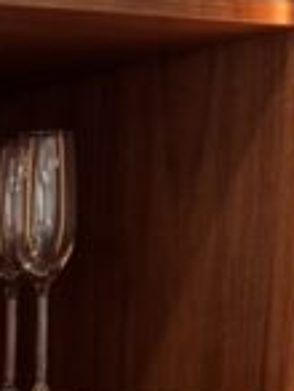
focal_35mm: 168
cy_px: 728
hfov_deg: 8.5
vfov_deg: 10.9
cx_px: -270
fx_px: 1897
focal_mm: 6.76
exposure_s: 1/50
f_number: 1.78
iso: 125
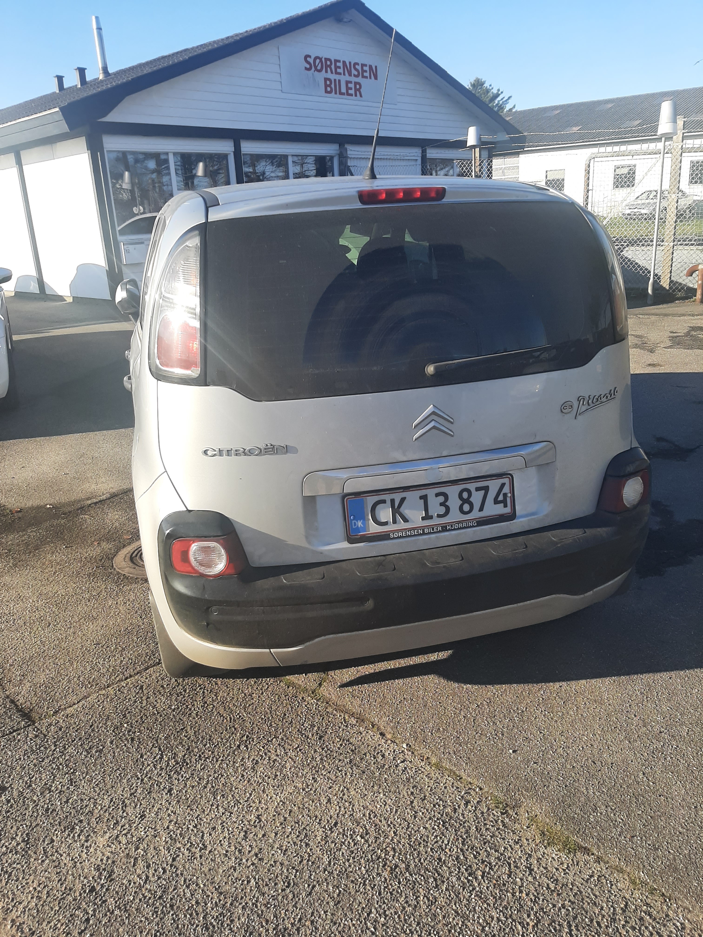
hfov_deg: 53.1
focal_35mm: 26
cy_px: 468
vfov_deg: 67.3
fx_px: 704
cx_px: 352
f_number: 1.7
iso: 40
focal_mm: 3.93
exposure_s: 1/1351
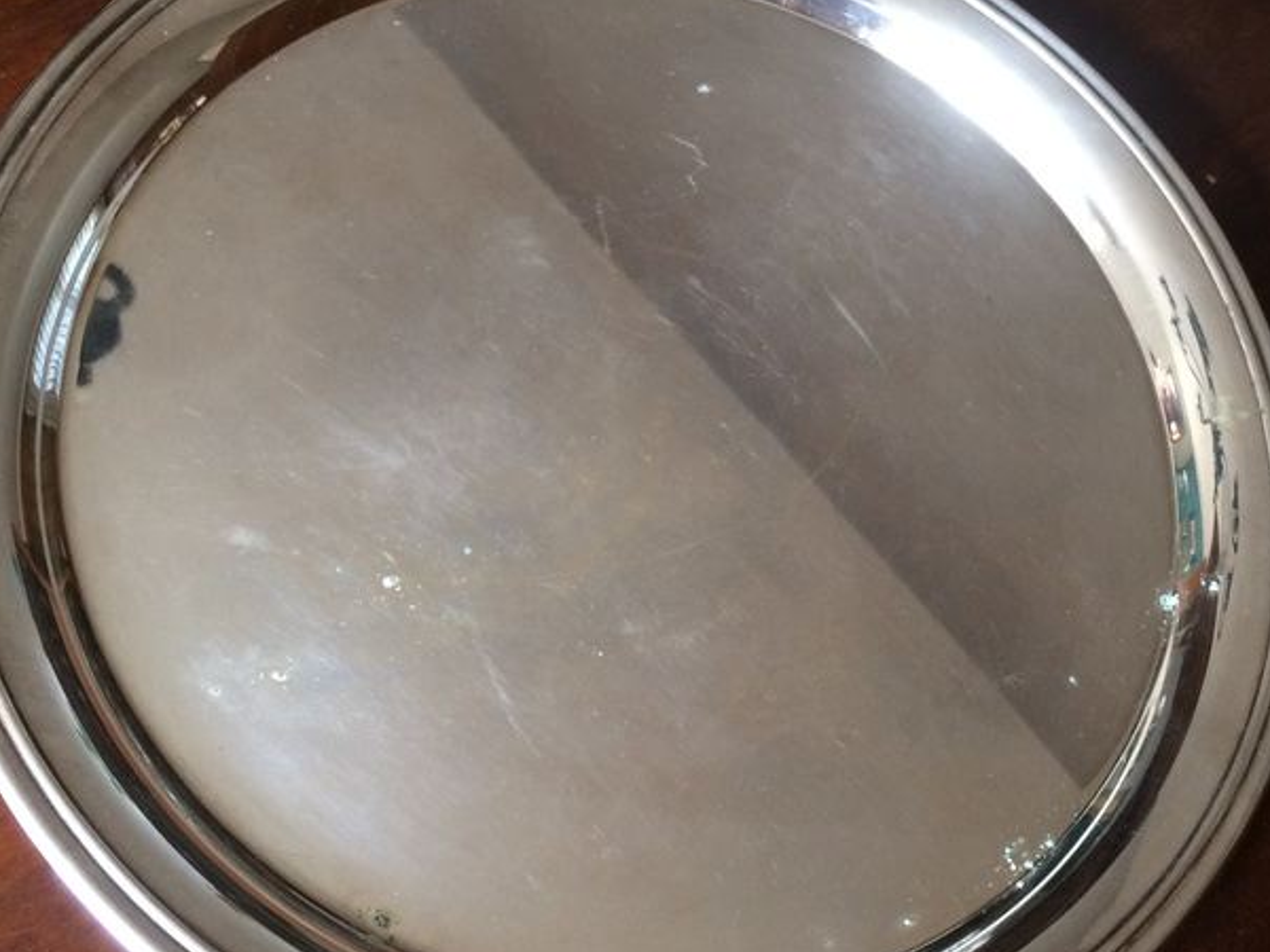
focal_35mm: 45
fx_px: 1651
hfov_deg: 42.1
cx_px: 679
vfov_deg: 32.2
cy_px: 456
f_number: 2.2
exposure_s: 1/30
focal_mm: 4.12
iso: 125
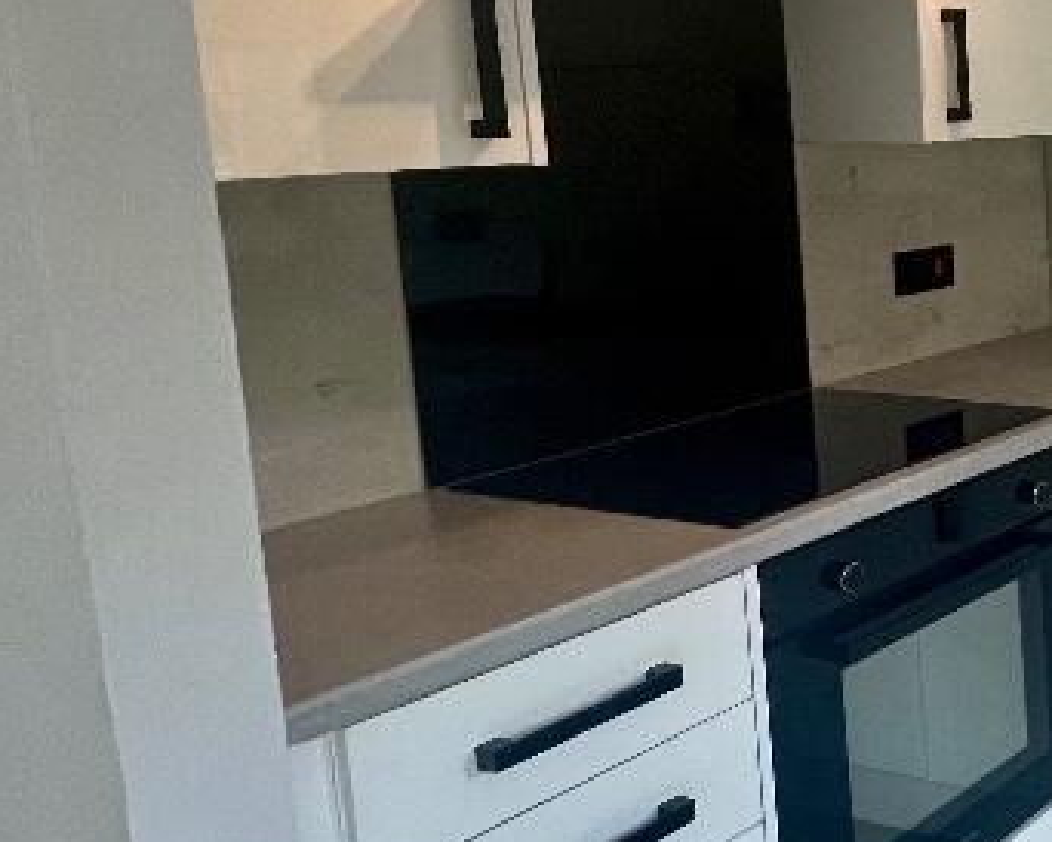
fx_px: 1184
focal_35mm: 38
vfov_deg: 38.4
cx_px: 1572
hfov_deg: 29.3
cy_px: 240
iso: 200
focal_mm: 1.57
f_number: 1.8
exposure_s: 1/100
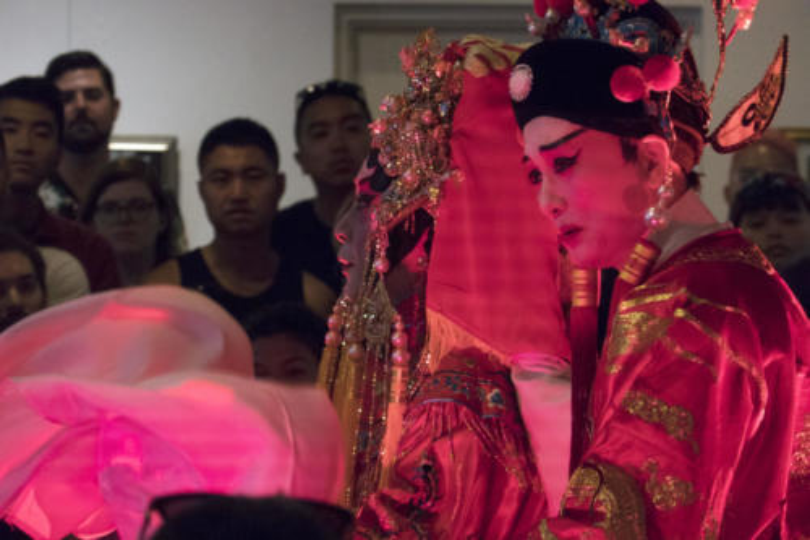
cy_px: 270
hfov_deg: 8.2
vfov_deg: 5.5
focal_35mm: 250
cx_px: 405
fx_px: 5623
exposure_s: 1/125
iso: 1600
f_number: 5.9
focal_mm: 91
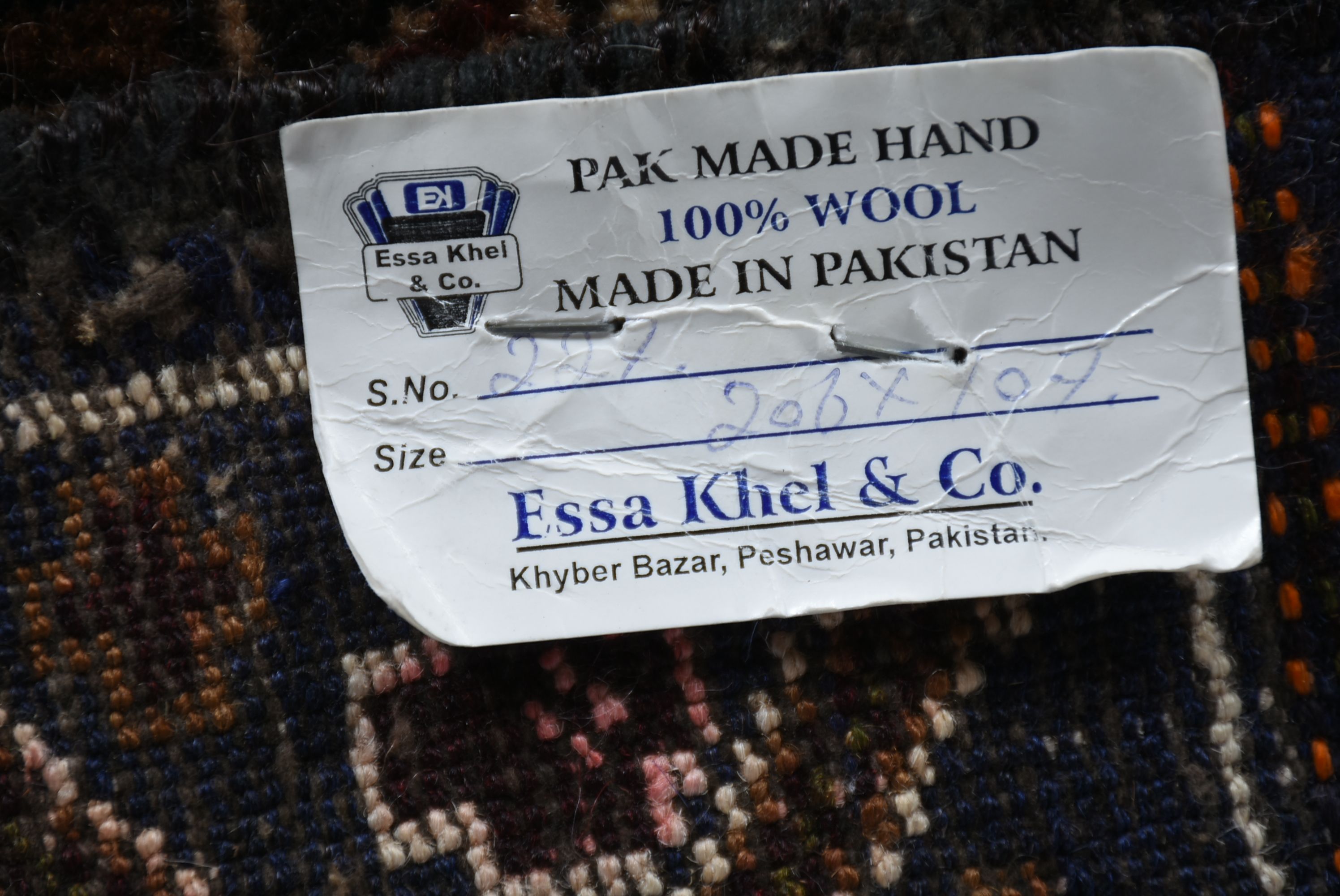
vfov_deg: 6.6
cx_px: 670
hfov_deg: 9.8
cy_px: 448
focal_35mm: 210
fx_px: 7822
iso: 100
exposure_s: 1/60
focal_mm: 140
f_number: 7.1
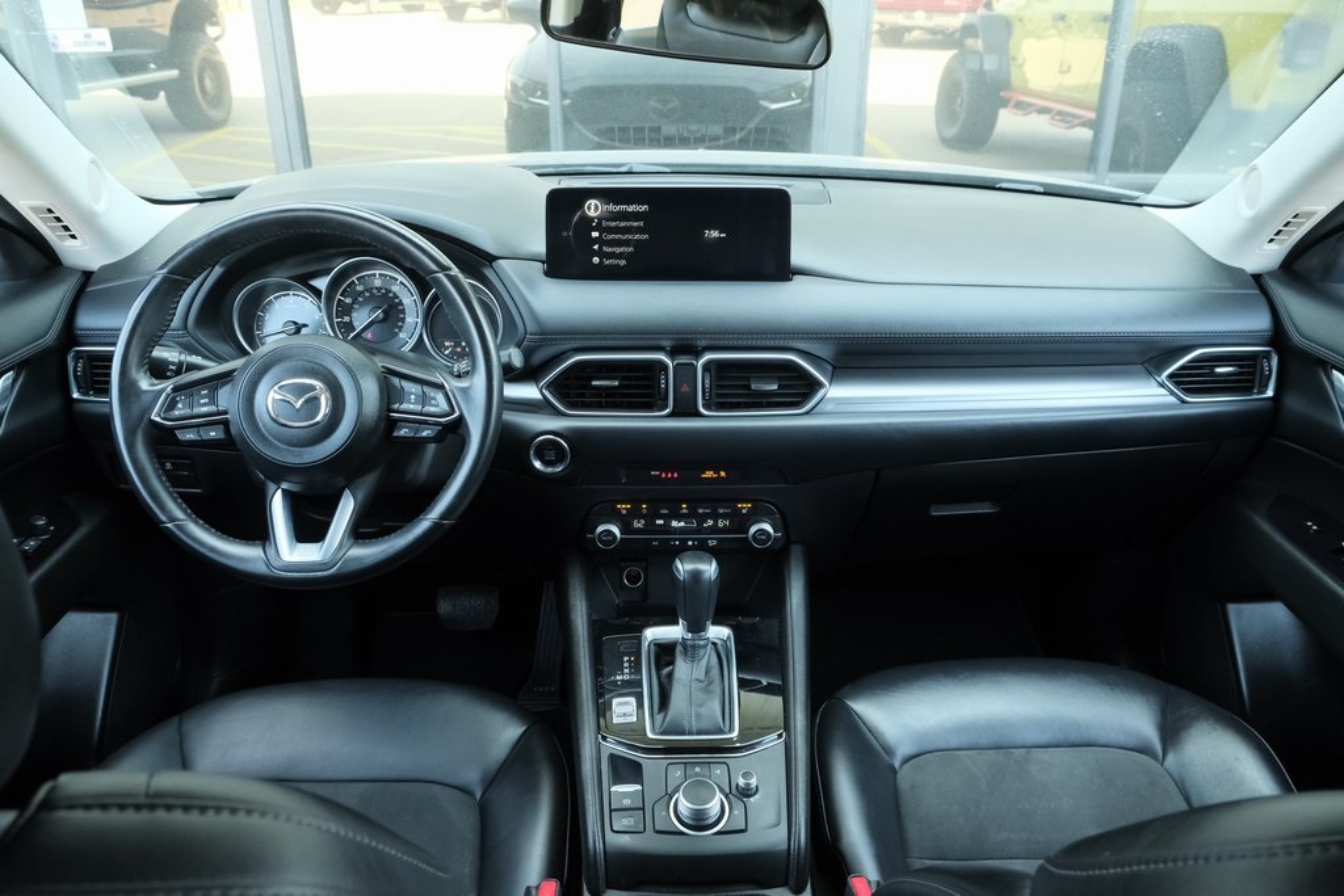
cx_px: 672
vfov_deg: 47.9
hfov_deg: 67.4
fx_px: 1008
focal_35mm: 27
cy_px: 448
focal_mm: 18
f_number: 5
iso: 2500
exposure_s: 1/125
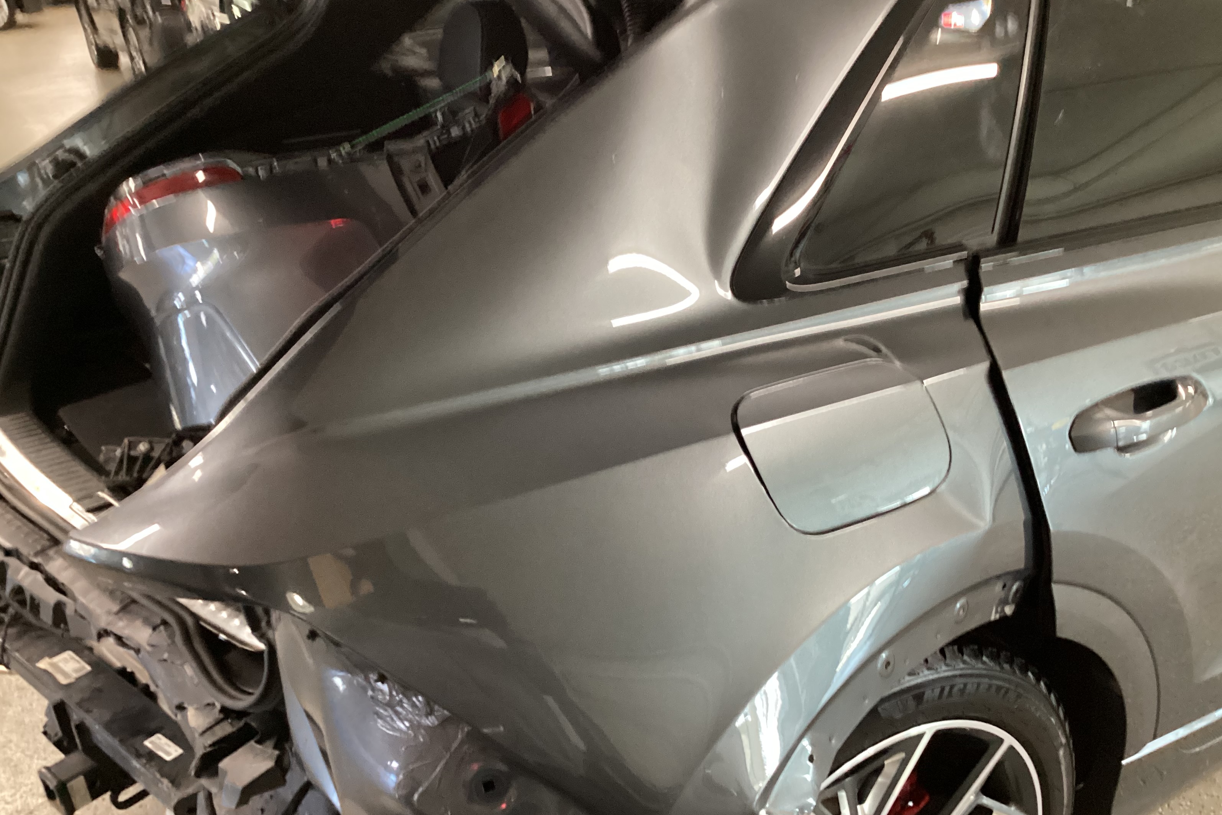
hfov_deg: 57.2
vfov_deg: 39.9
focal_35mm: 33
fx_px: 1120
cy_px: 444
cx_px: 613
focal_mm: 3.3
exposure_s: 1/40
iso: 250
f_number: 2.4
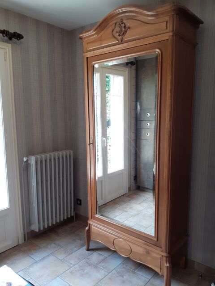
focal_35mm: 27
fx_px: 224
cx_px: 108
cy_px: 143
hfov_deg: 51.4
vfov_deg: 65.3
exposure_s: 1/50
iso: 80
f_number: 1.9
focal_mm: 3.6
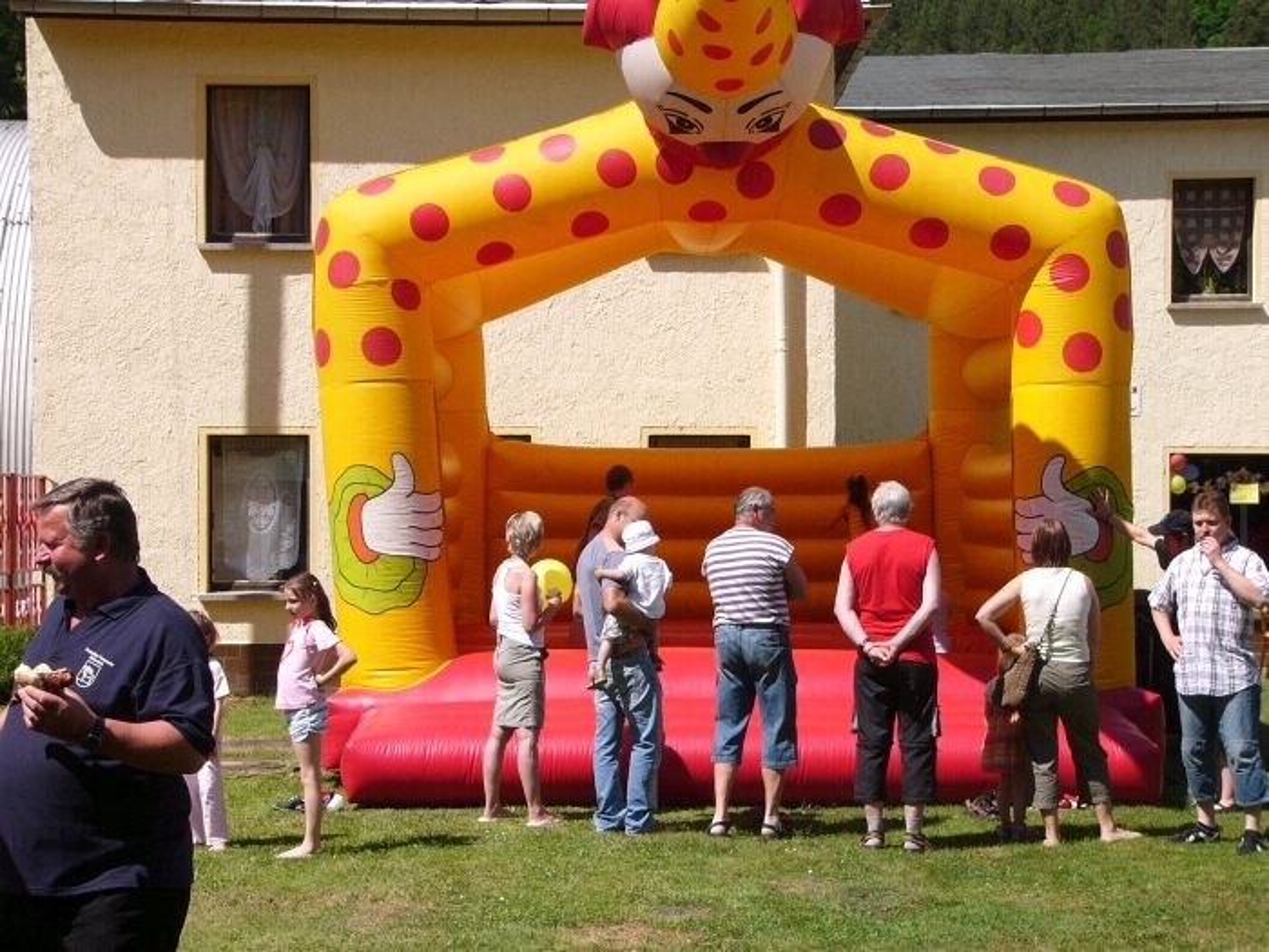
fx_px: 2676
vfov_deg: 20.2
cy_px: 476
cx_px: 634
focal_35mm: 73
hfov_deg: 26.7
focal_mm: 12.1
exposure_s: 1/640
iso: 50
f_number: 4
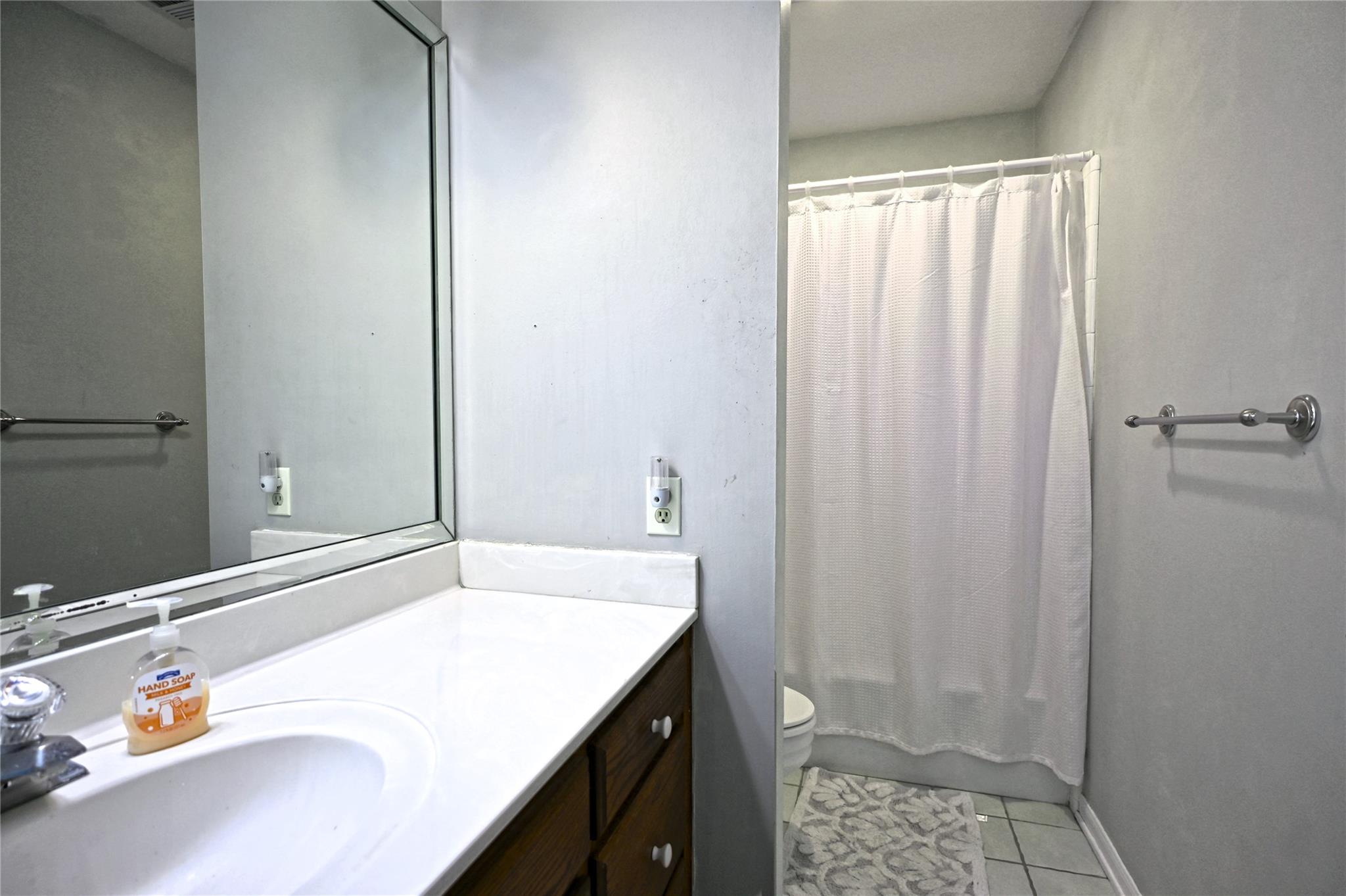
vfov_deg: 67.3
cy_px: 448
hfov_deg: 90.0
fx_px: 673
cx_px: 673
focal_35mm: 18
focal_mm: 12
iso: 72
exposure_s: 1/20
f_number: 3.5
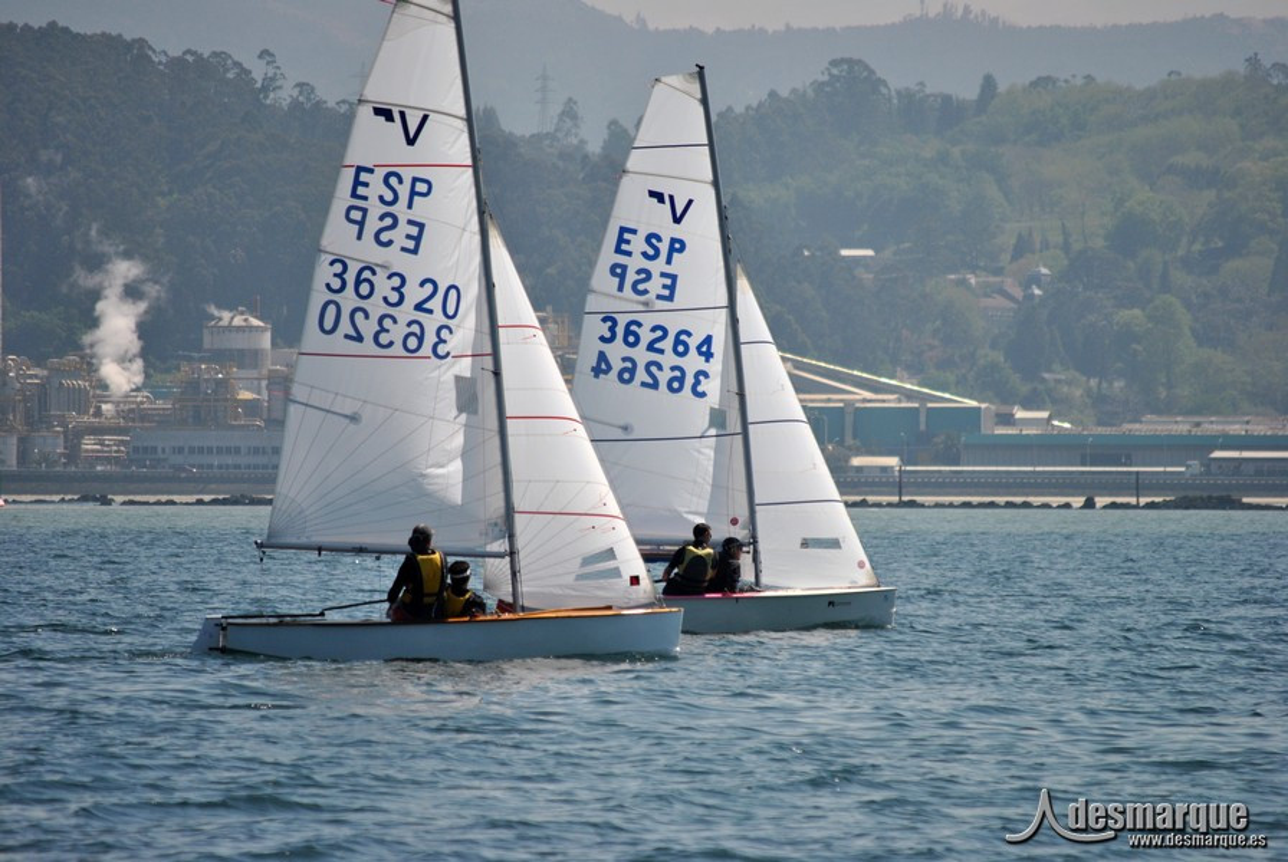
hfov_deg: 6.9
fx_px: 10747
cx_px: 644
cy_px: 431
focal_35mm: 300
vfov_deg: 4.6
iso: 200
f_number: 5.6
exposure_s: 1/1250
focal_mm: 200
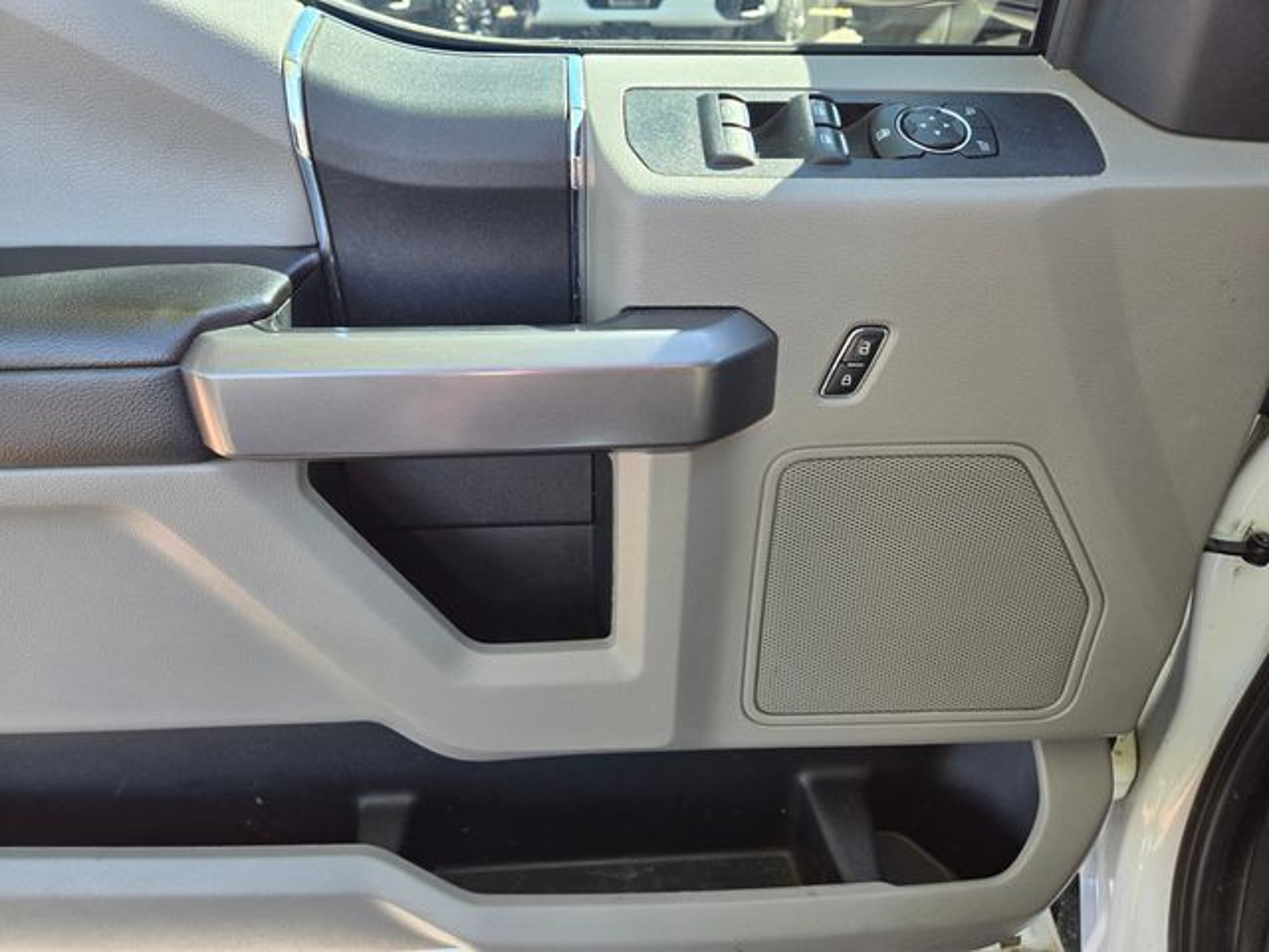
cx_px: 634
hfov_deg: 73.9
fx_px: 843
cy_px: 476
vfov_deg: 58.9
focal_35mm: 23
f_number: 1.8
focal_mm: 5.4
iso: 40
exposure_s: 1/120
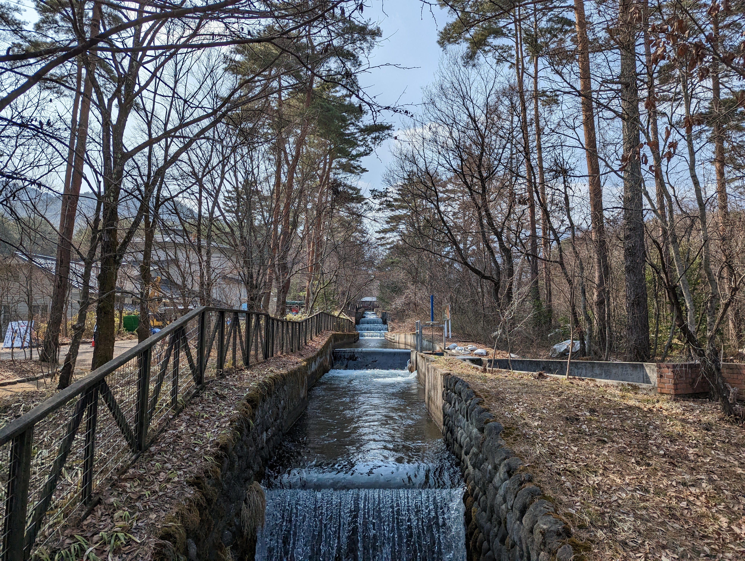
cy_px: 280
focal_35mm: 24
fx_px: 517
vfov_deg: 56.9
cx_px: 372
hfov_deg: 71.5
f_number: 1.85
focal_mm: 6.81
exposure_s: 1/3145
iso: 43
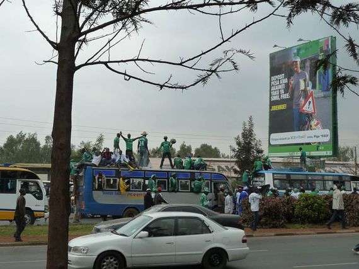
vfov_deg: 28.0
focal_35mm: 52
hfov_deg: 36.8
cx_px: 180
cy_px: 134
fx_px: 539
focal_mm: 8.5
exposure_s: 1/500
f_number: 4.5
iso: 125
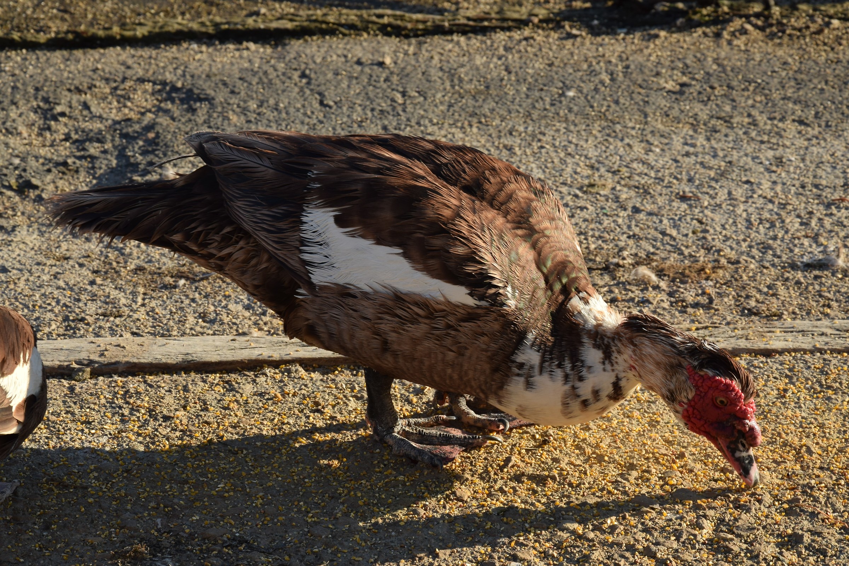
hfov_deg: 15.2
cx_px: 424
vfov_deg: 10.2
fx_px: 3184
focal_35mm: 135
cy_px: 283
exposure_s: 1/200
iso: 100
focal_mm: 90
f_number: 8
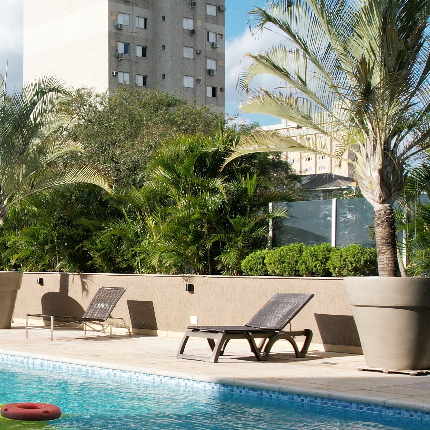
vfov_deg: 28.1
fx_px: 857
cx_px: -67
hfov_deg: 25.6
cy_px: 259
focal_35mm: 61
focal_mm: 8.38
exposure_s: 1/2000
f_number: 2.8
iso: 150
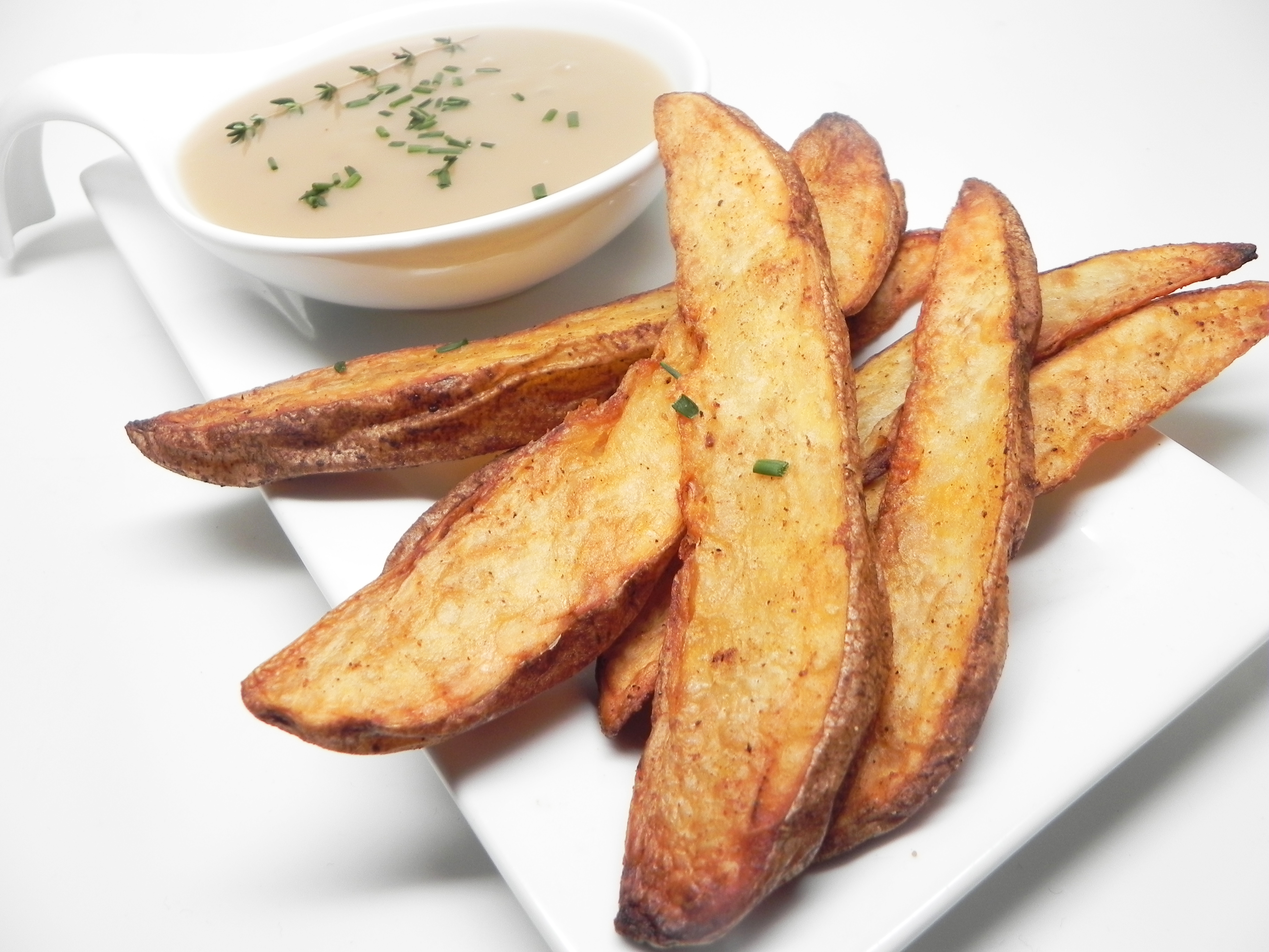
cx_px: 634
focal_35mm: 29
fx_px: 1063
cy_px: 476
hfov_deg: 61.7
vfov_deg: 48.2
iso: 160
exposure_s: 1/37
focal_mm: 5.2
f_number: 2.8
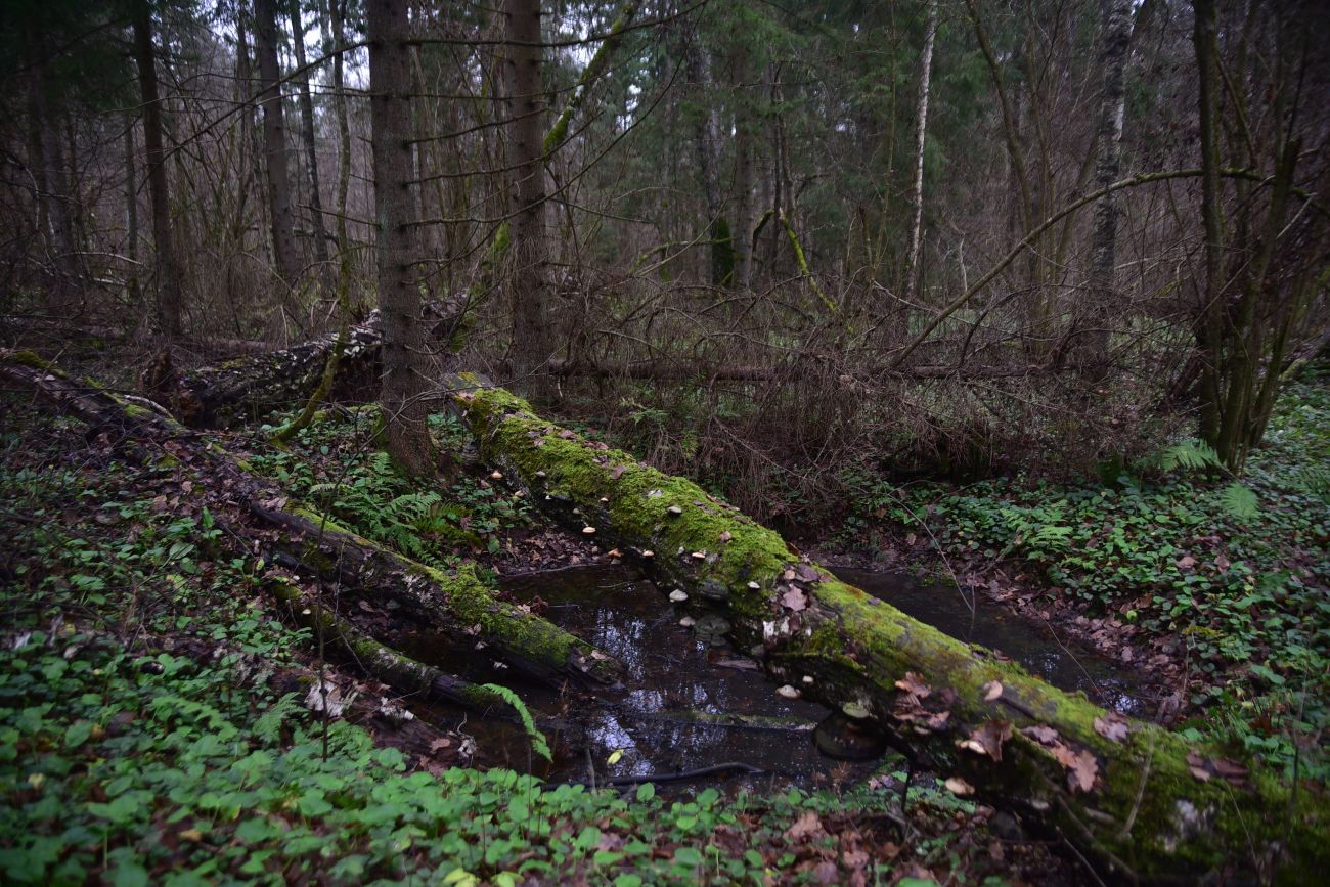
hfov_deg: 39.6
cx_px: 665
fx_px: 1847
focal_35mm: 50
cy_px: 444
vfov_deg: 27.0
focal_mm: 50
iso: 400
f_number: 2.8
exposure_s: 1/100
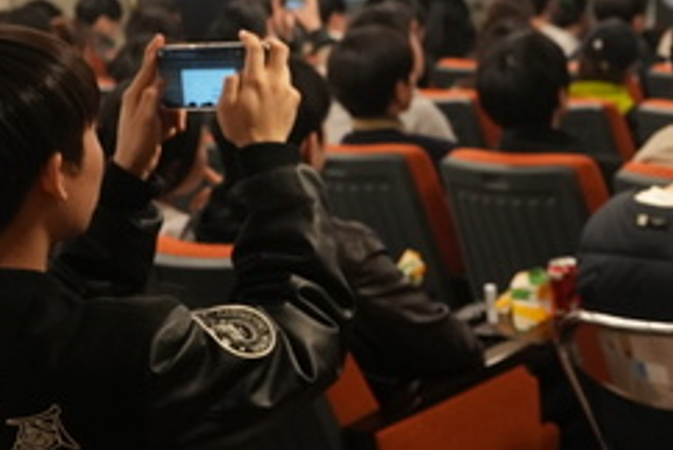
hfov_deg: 20.5
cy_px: 128
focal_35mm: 94
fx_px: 1759
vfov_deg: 14.5
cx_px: 776
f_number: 4
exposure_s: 1/160
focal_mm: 35
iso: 4000
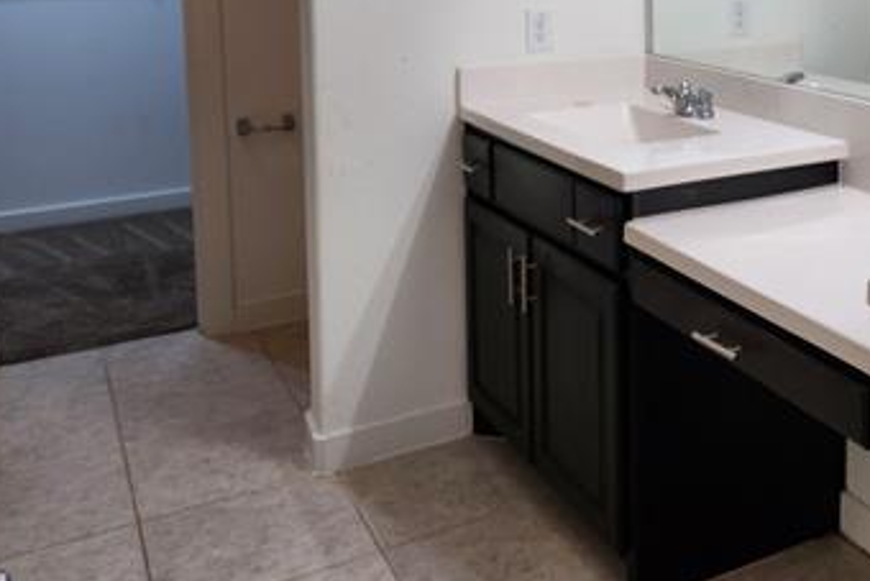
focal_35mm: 45
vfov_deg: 28.2
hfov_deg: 40.7
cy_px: 13
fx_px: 1088
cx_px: 763
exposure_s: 1/120
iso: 64
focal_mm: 5.4
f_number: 1.8
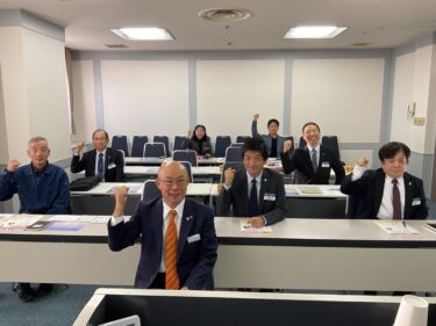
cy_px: 163
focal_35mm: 29
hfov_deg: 61.7
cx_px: 218
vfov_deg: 48.2
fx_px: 365
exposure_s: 1/50
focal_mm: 3
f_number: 1.8
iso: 40
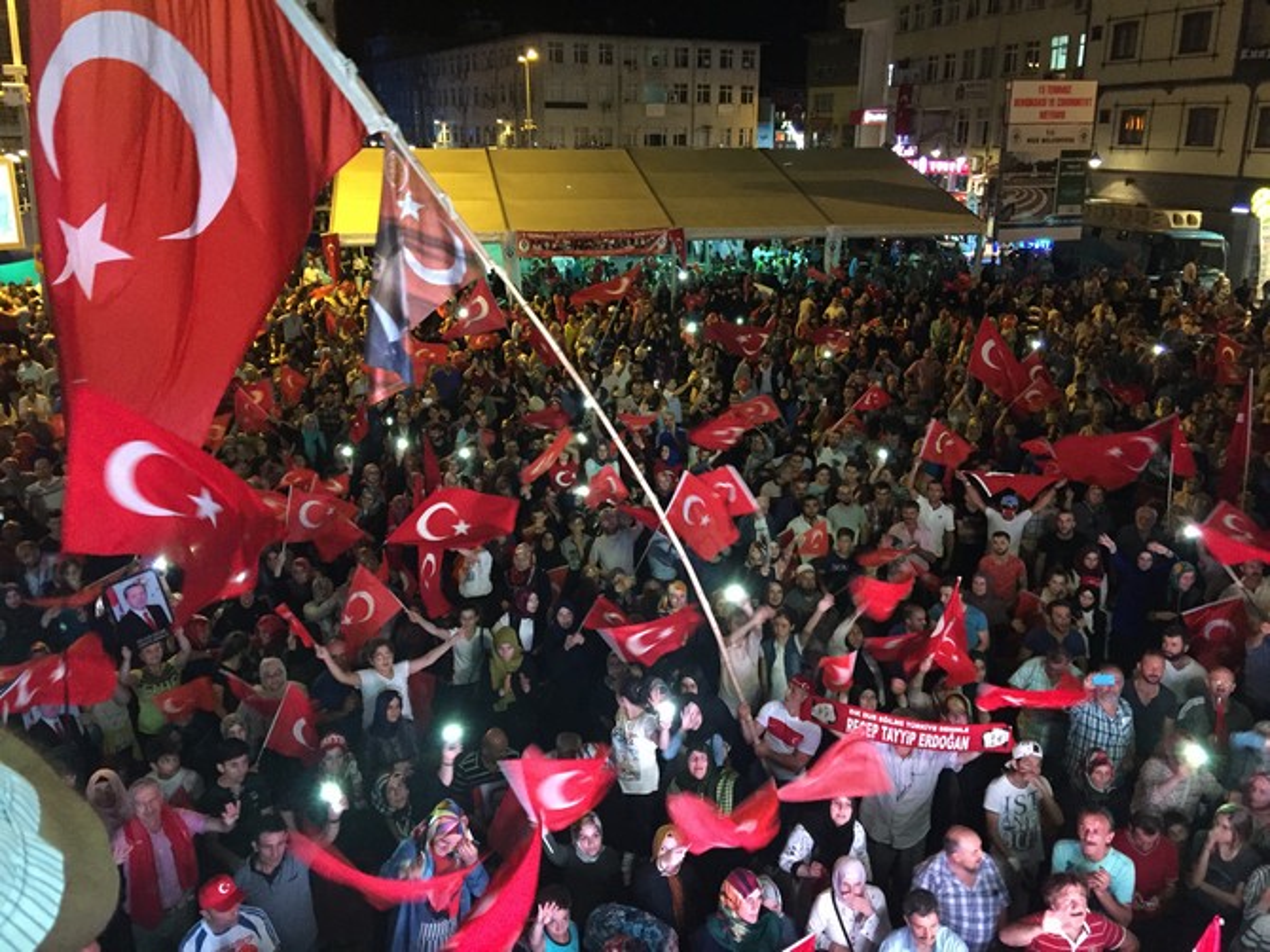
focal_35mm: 29
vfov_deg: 48.2
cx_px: 635
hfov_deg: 61.7
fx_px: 1064
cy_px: 476
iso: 320
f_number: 2.2
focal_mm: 4.15
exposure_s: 1/17
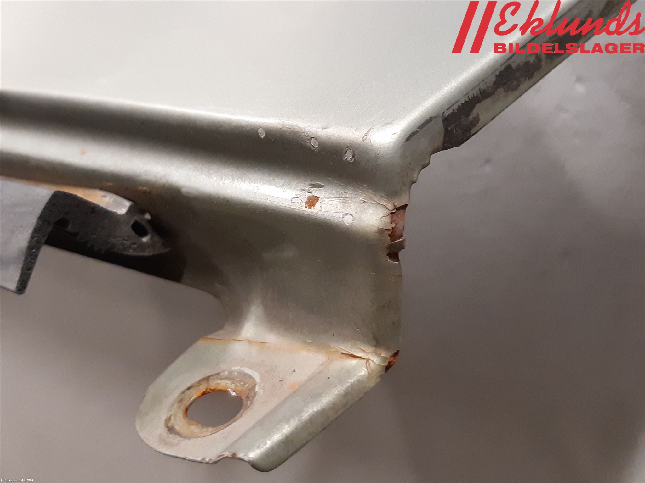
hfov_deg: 67.3
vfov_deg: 53.1
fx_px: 484
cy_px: 242
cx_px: 322
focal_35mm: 26
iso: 320
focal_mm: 3.93
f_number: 1.7
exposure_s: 1/50
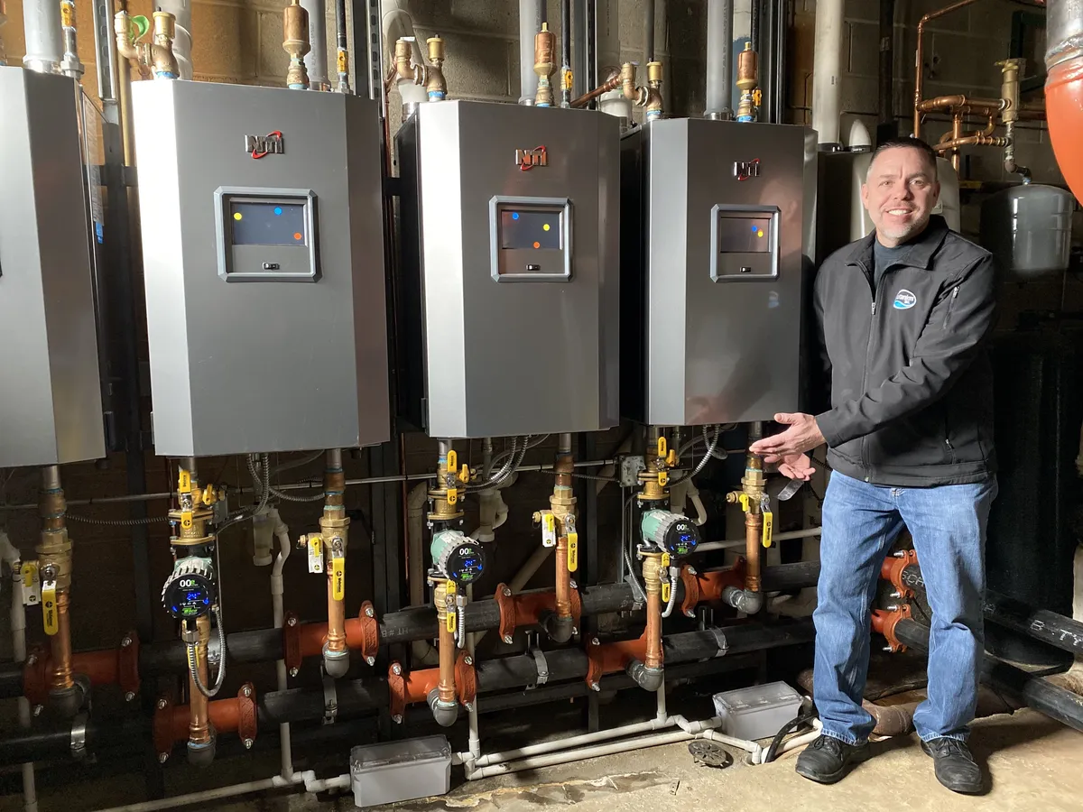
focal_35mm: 26
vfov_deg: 53.1
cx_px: 542
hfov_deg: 67.3
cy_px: 406
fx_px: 813
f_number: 1.8
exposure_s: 1/40
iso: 500
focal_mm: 4.25
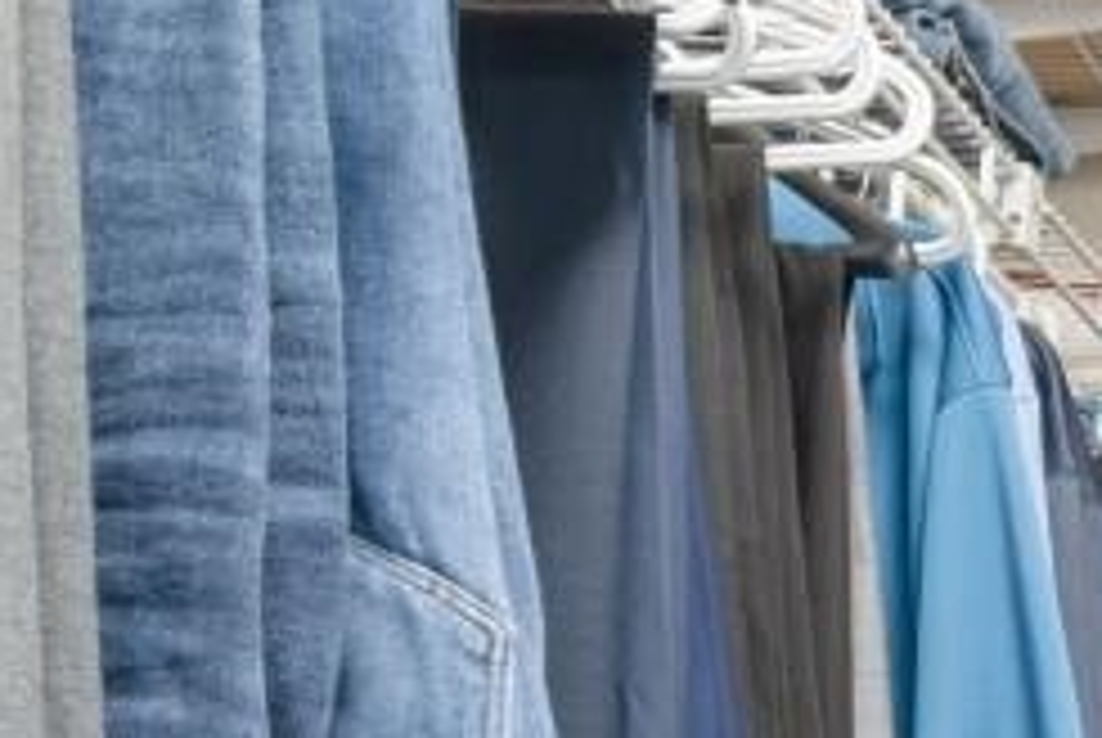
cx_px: 2015
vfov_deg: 12.8
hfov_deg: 16.8
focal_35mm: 99
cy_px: 1260
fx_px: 3034
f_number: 4.5
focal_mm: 10
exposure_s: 1.3
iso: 100
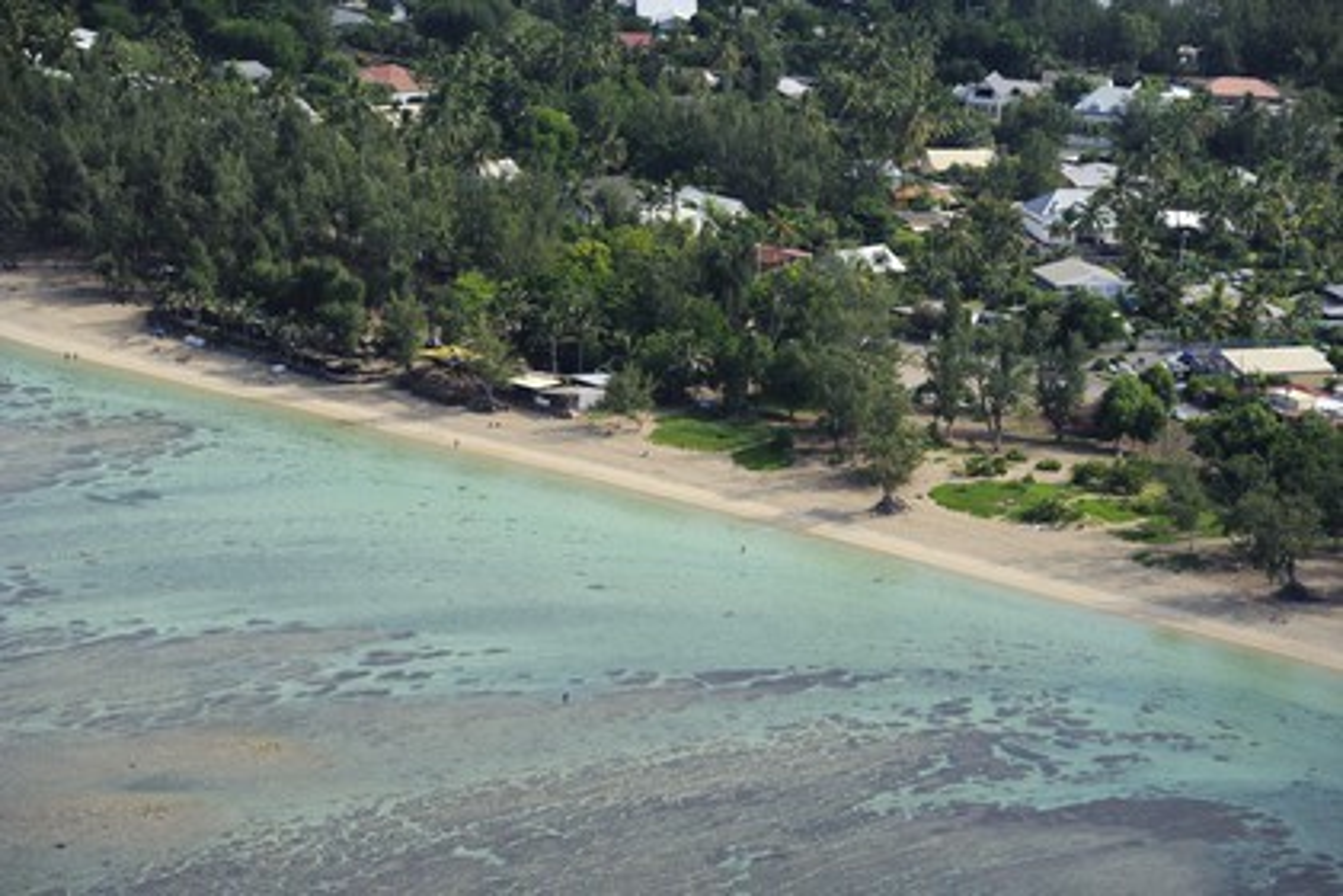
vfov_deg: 6.9
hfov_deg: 10.3
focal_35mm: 200
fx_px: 7461
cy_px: 448
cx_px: 672
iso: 800
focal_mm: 200
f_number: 10
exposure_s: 1/1250
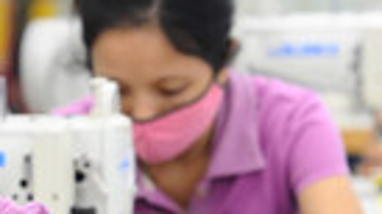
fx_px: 5003
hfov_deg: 4.4
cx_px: 22
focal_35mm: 494
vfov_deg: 2.5
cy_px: 165
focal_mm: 135
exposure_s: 1/125
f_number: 3.2
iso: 1250
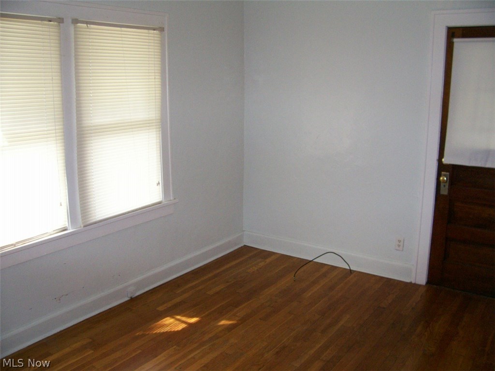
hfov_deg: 54.0
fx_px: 486
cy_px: 186
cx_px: 248
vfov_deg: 41.8
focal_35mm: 34
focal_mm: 5.6
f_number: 2.7
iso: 140
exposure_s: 1/112
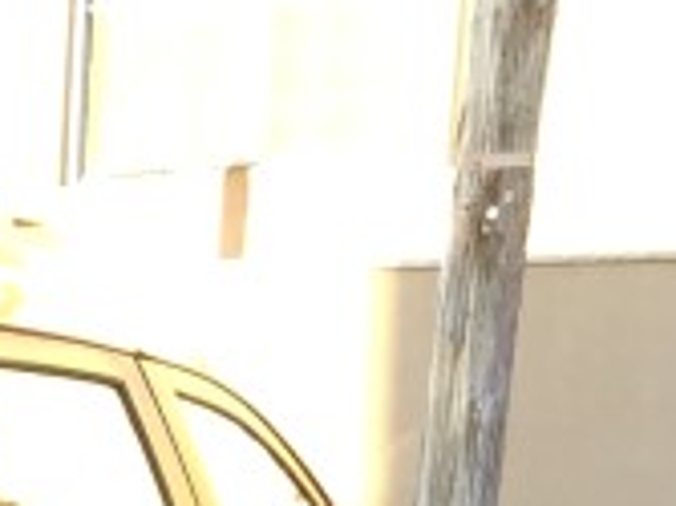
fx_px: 3474
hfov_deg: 9.7
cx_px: -1024
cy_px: 1449
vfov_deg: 7.5
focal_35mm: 178
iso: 50
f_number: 2.2
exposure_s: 1/120
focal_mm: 4.15
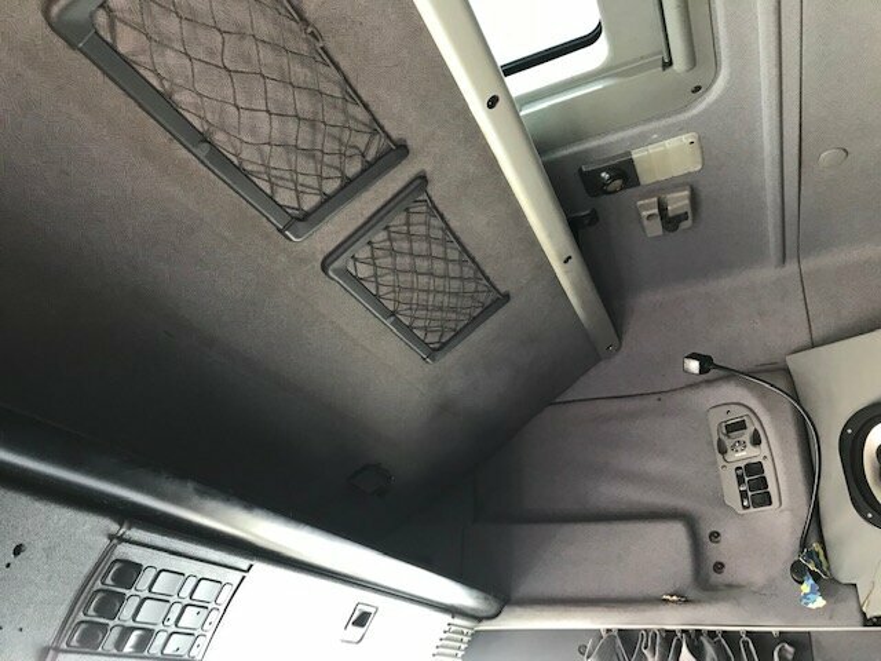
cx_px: 440
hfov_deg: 63.4
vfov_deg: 49.7
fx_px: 713
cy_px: 330
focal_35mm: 28
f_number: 1.8
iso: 32
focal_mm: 3.99
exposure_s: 1/30
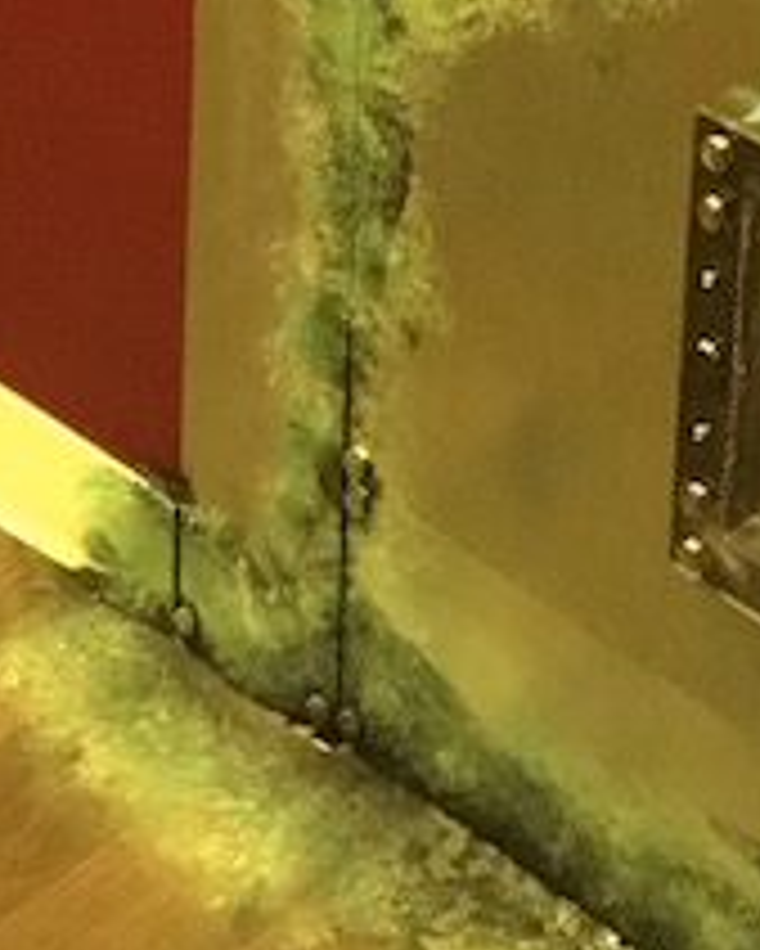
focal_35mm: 143
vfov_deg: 12.1
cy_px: -880
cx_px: 953
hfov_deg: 10.6
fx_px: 4018
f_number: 2.2
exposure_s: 1/15
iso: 250
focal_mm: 4.15
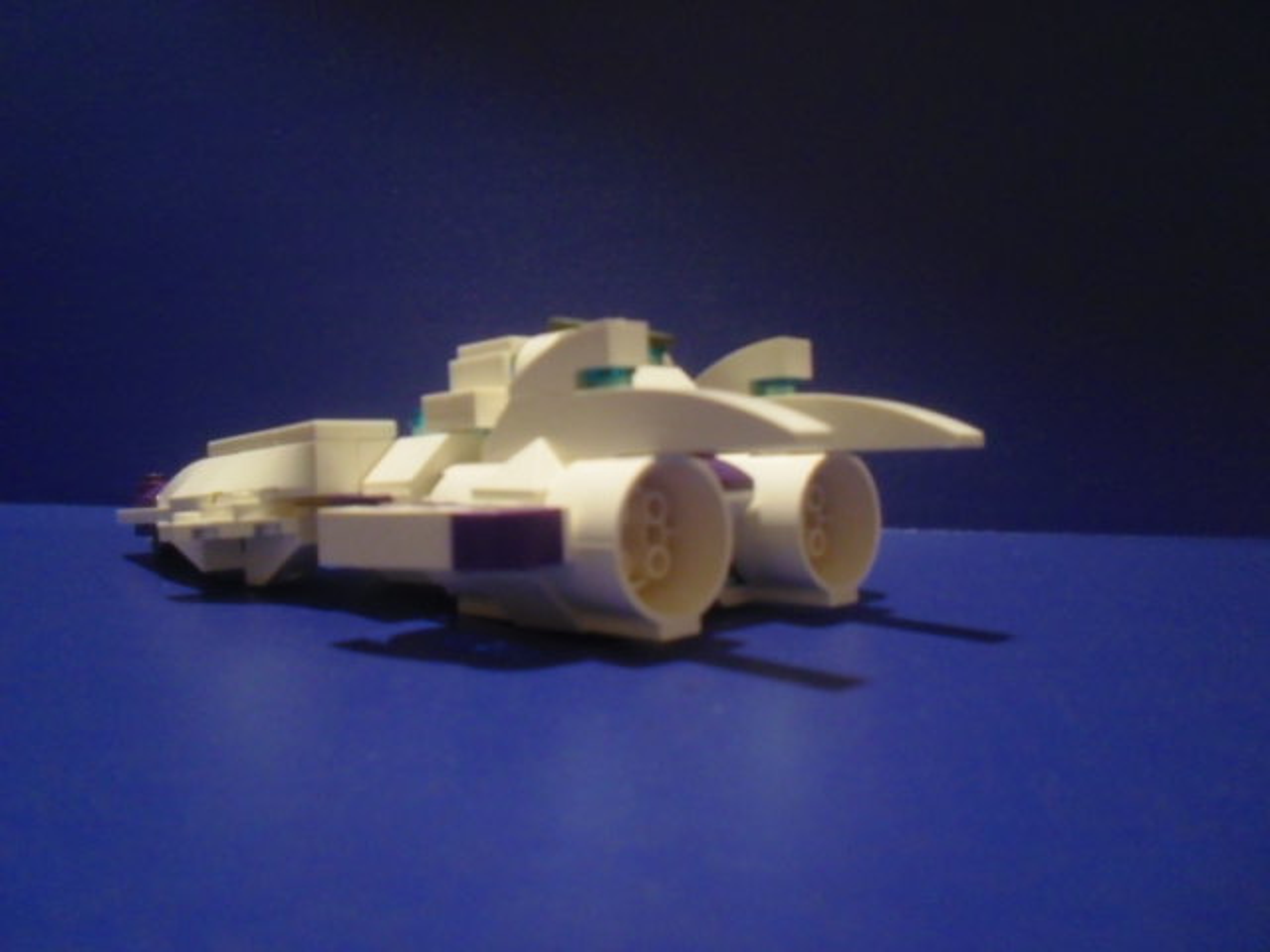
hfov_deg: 63.4
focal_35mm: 28
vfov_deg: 49.7
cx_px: 635
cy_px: 476
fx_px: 1027
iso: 400
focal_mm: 4.65
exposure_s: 1/2.5
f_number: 2.6
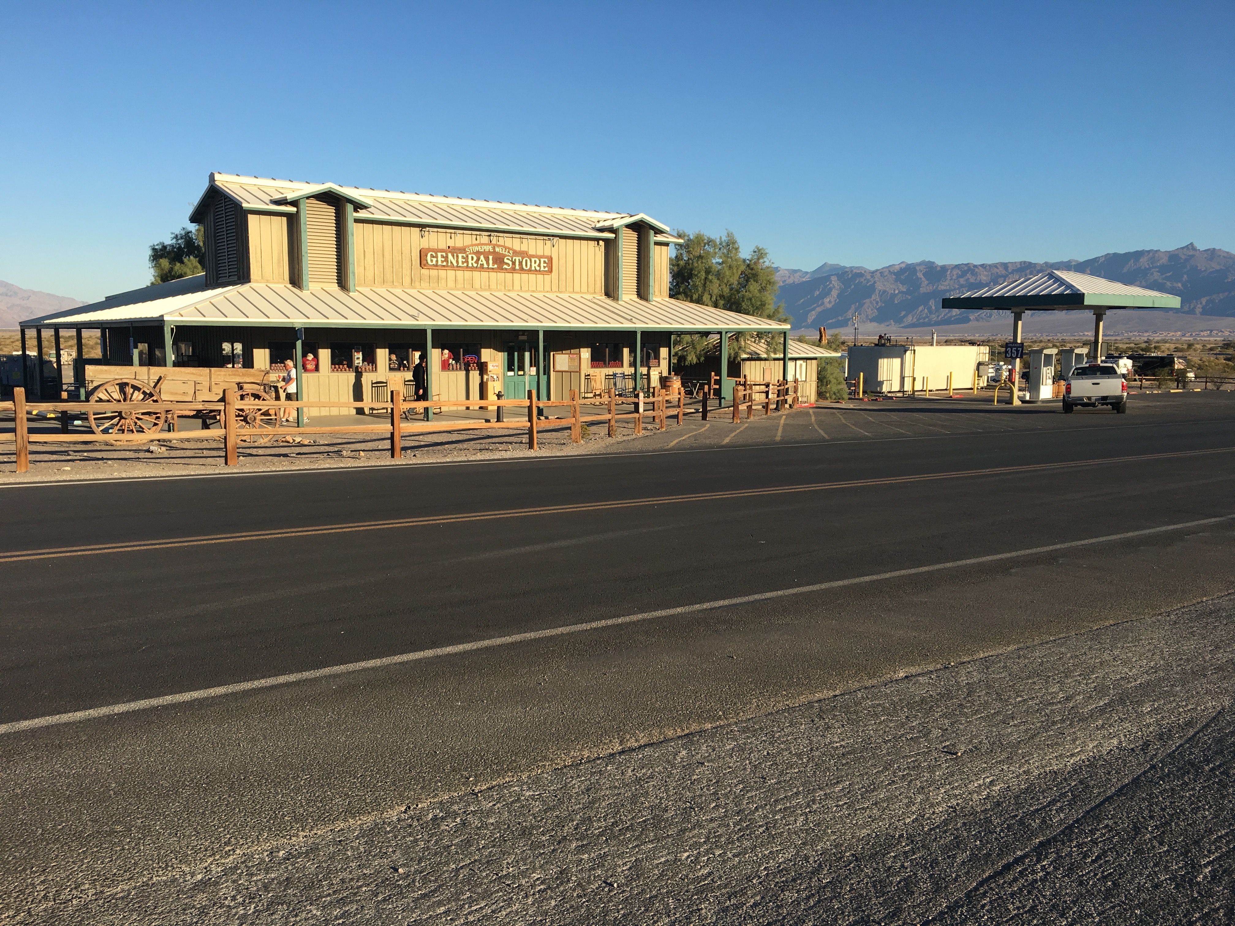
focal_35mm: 29
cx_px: 618
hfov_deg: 61.7
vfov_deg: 48.2
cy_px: 463
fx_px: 1035
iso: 25
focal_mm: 4.15
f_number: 2.2
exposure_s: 1/1083
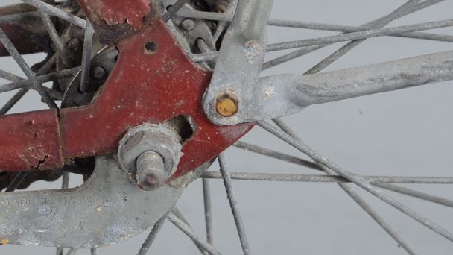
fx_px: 1982
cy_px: 80
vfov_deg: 7.4
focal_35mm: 165
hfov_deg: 13.0
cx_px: 99
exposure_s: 1/125
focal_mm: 50
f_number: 5.6
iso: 100
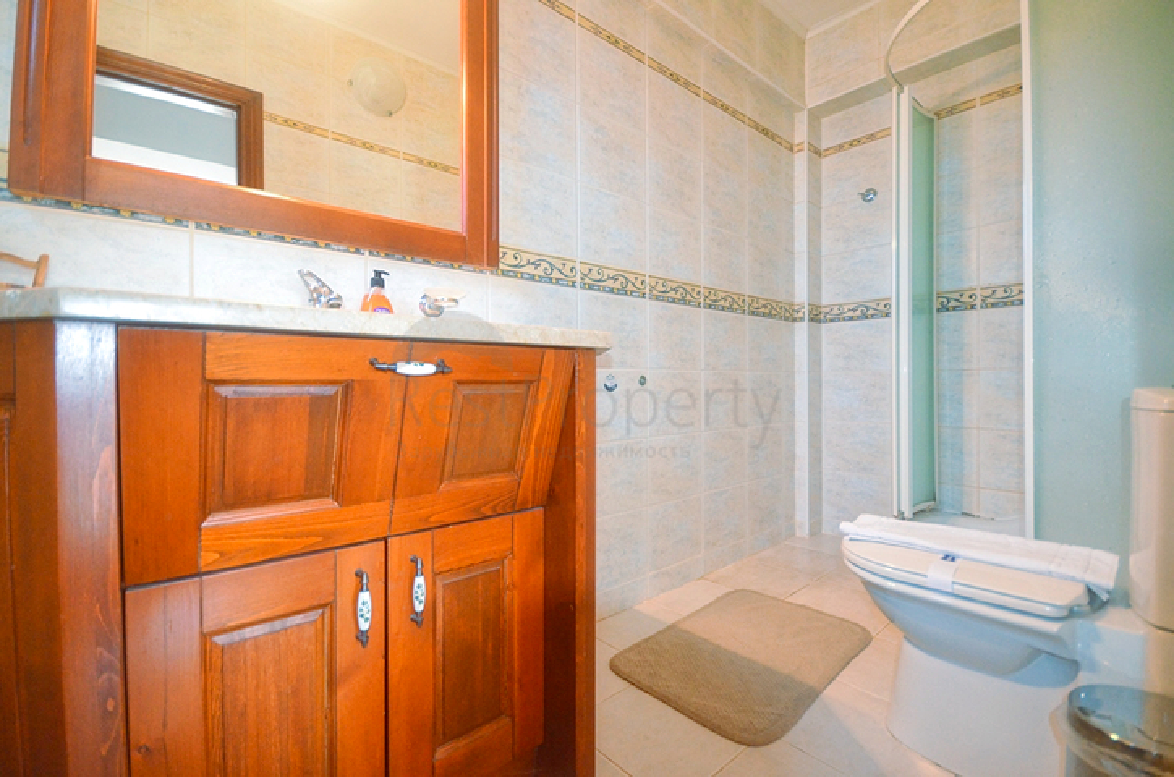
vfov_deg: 77.1
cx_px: 587
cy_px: 388
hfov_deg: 100.5
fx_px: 488
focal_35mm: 15
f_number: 4
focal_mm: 10
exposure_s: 1/60
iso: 2500
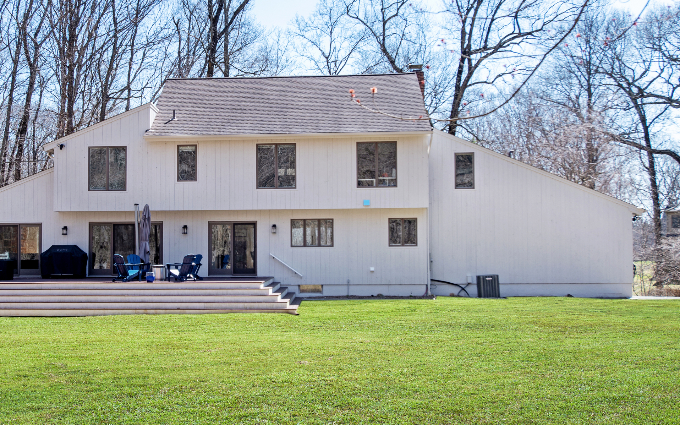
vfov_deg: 26.3
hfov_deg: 40.7
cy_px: 173
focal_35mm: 49
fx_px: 908
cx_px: 241
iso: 100
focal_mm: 30
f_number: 7.1
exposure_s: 1/160
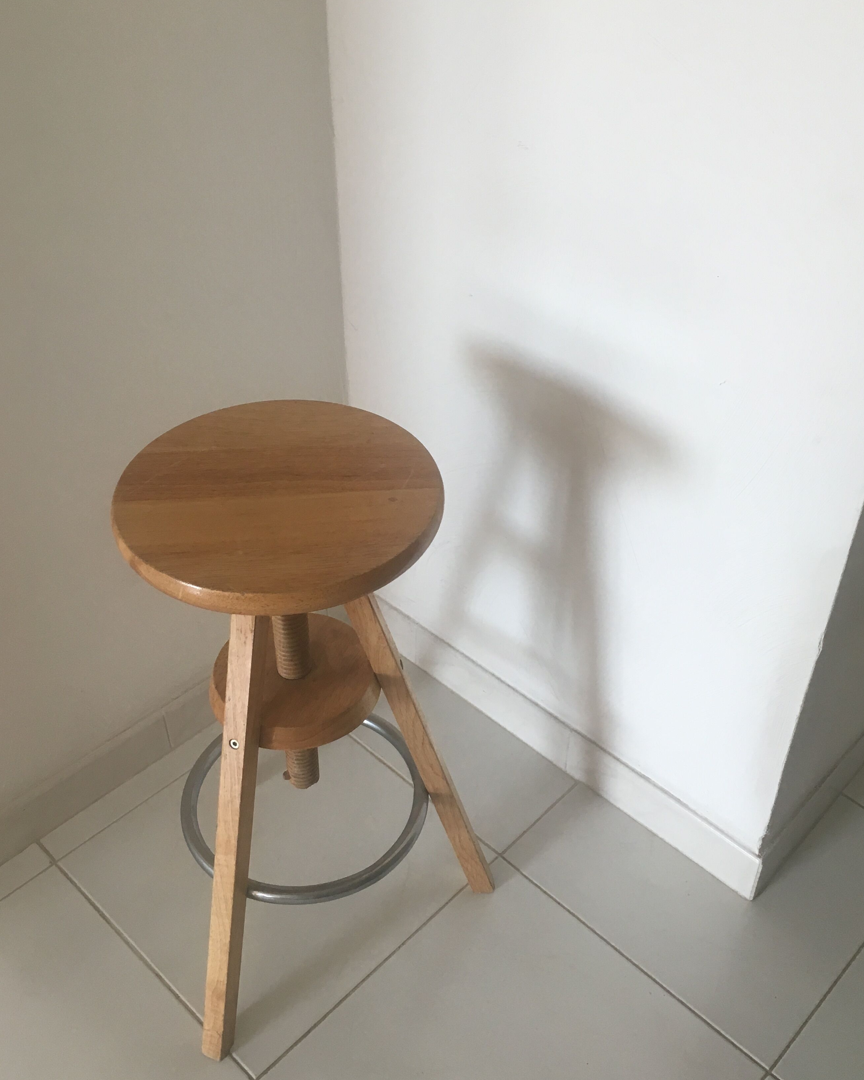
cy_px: 553
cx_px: 463
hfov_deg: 42.2
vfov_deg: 51.5
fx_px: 1119
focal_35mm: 35
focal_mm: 4.15
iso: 40
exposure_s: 1/33
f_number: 2.2
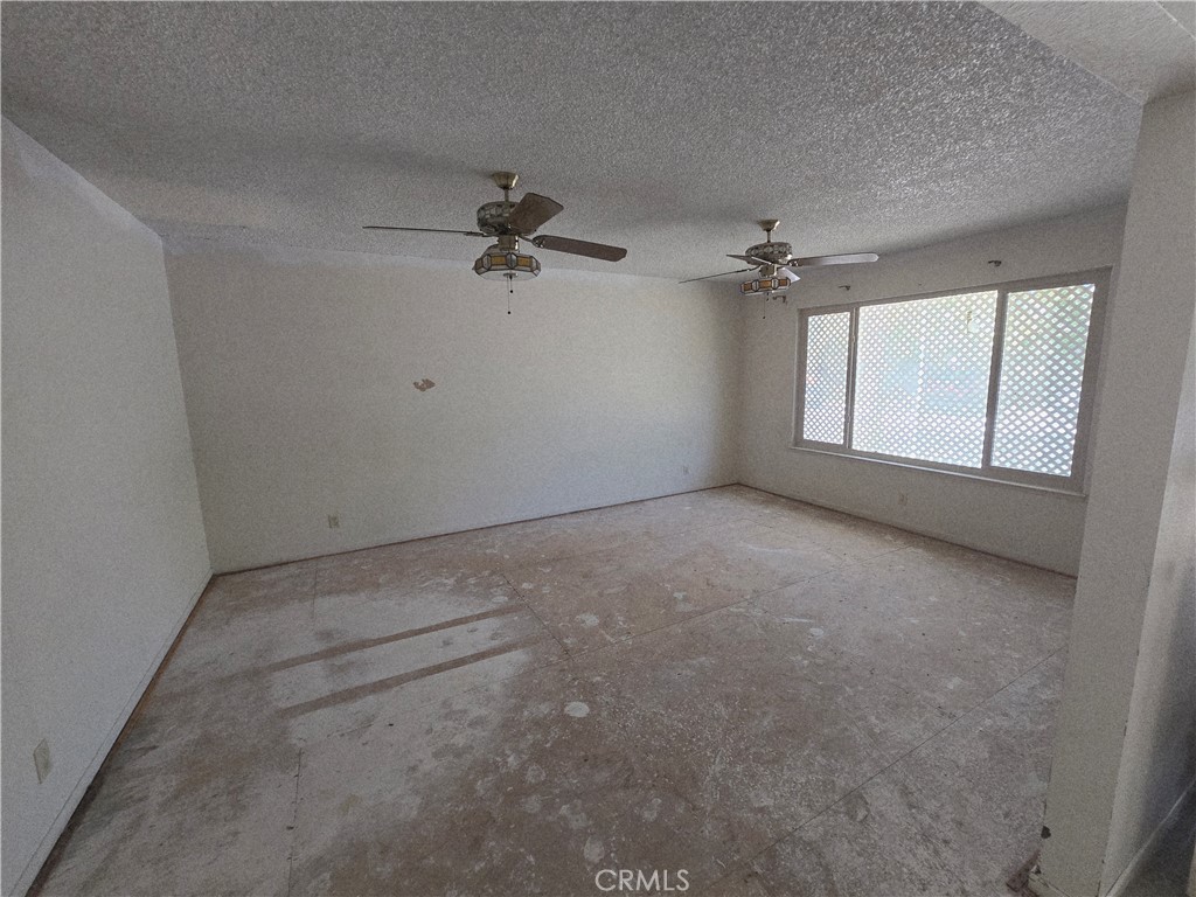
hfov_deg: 106.2
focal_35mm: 13
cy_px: 448
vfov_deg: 89.9
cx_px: 598
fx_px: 449
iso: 400
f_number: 2.2
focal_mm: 2.2
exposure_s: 1/60
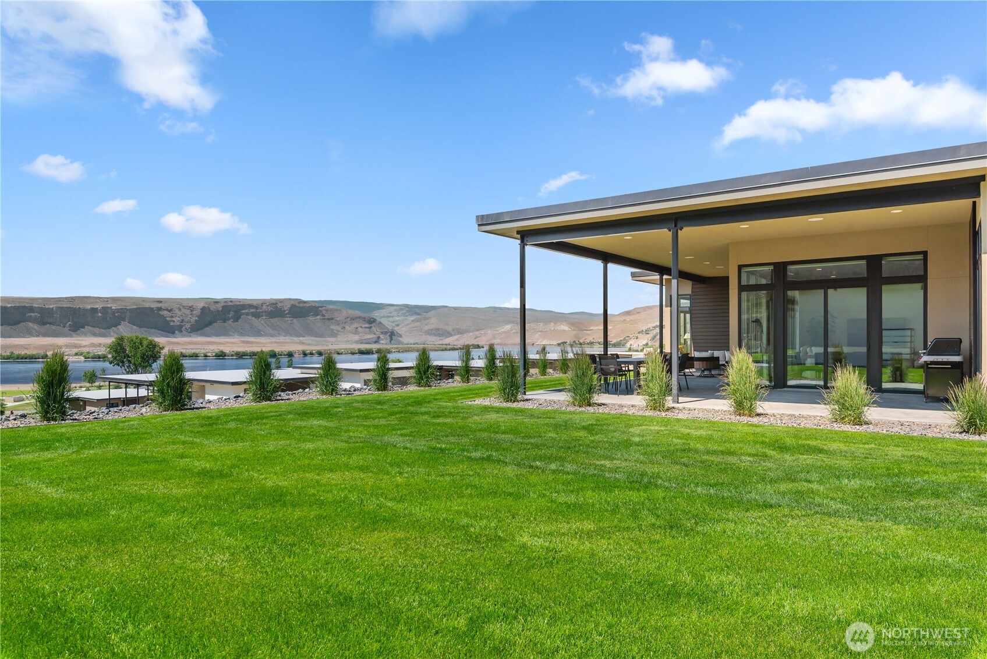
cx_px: 494
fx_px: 603
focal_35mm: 22
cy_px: 330
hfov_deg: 78.6
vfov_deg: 57.3
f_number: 8
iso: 100
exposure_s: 1/640
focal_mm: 22
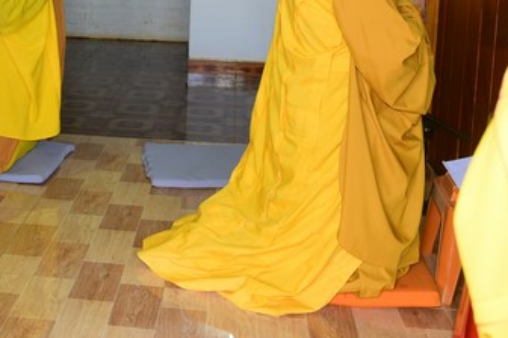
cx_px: 113
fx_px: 818
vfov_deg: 22.6
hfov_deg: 33.6
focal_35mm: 58
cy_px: 15
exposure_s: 1/160
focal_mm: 30
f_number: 4
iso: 500
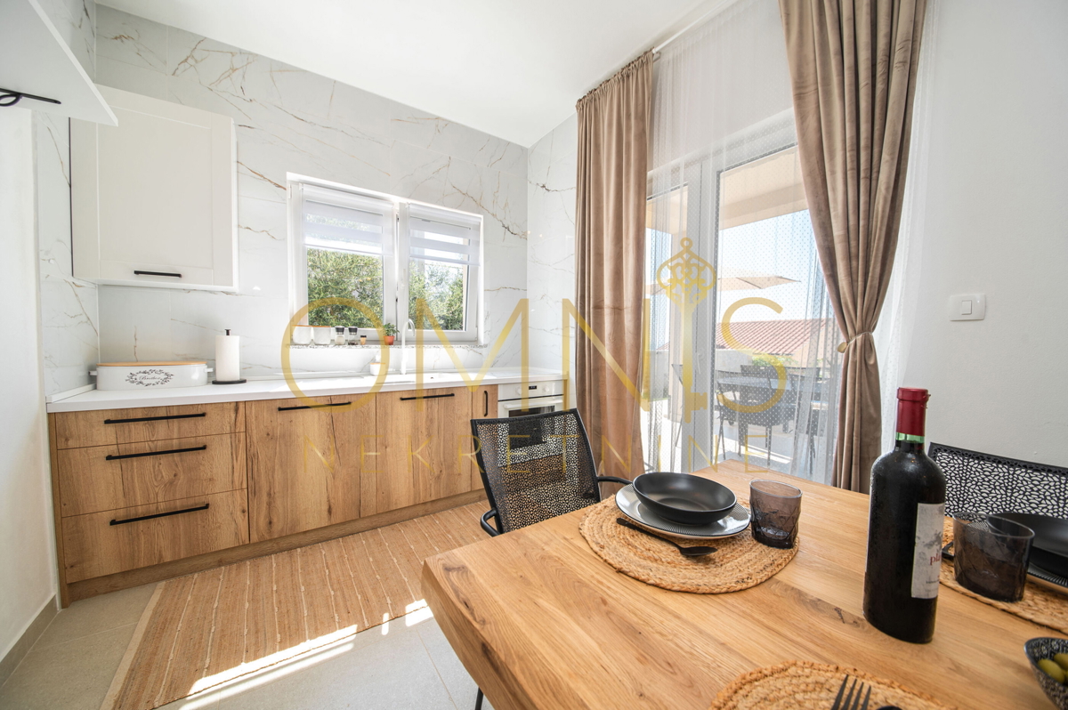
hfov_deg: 112.7
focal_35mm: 12
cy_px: 355
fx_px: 356
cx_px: 534
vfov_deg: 89.9
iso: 200
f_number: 8
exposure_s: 1/30
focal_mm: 12
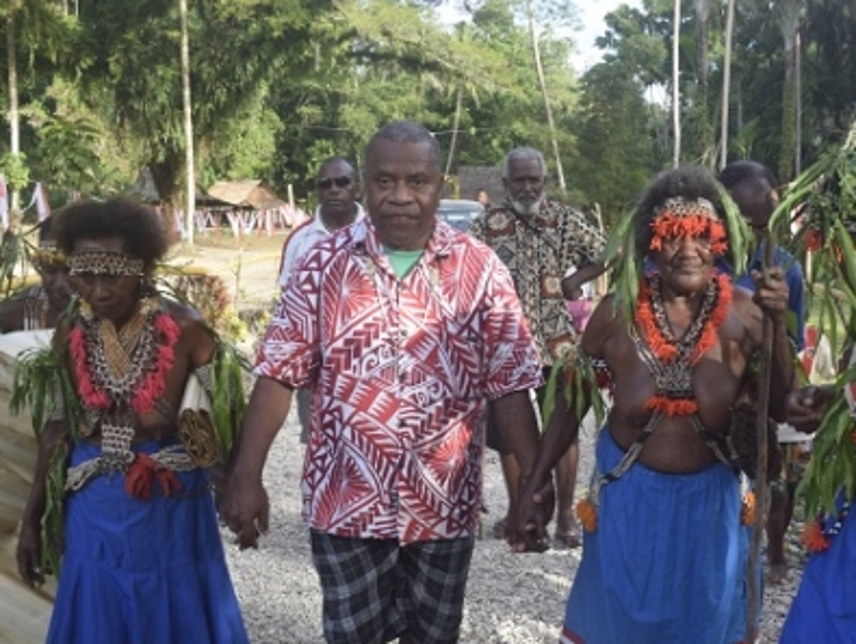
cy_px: 388
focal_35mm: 42
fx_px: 1040
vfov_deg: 34.3
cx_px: 561
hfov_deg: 44.2
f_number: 7.1
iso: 400
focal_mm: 18
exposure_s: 1/200
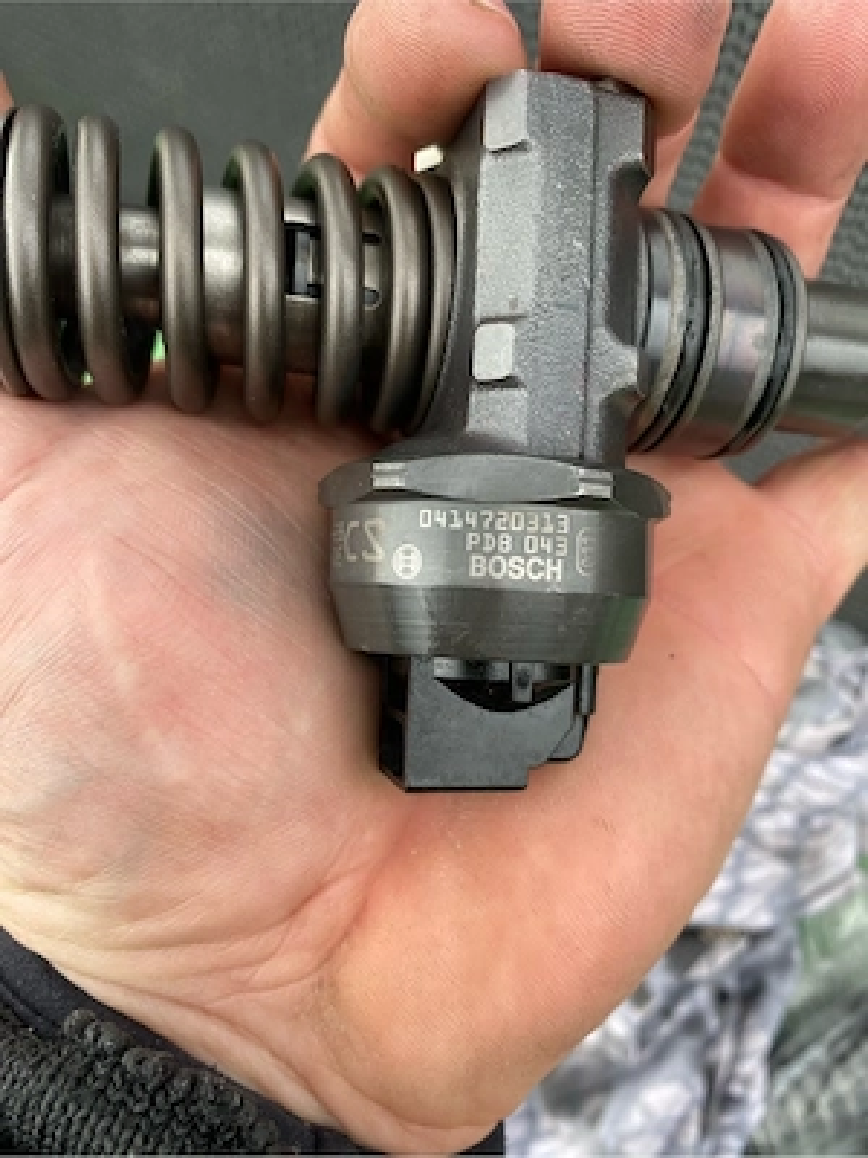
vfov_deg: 69.4
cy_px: 579
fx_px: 836
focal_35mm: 25
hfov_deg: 54.9
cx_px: 434
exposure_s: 1/193
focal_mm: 4.25
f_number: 1.8
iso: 32
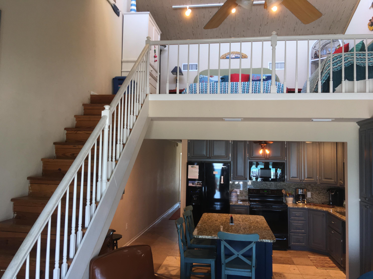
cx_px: 186
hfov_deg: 61.7
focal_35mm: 29
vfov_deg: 48.2
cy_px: 140
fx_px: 312
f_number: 2.2
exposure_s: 1/30
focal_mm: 4.15
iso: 40
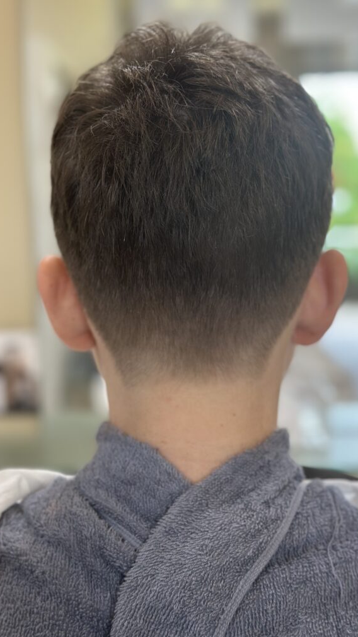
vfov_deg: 39.2
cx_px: 205
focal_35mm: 53
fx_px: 895
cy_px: 318
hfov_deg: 22.6
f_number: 1.78
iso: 64
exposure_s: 1/100
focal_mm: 6.86
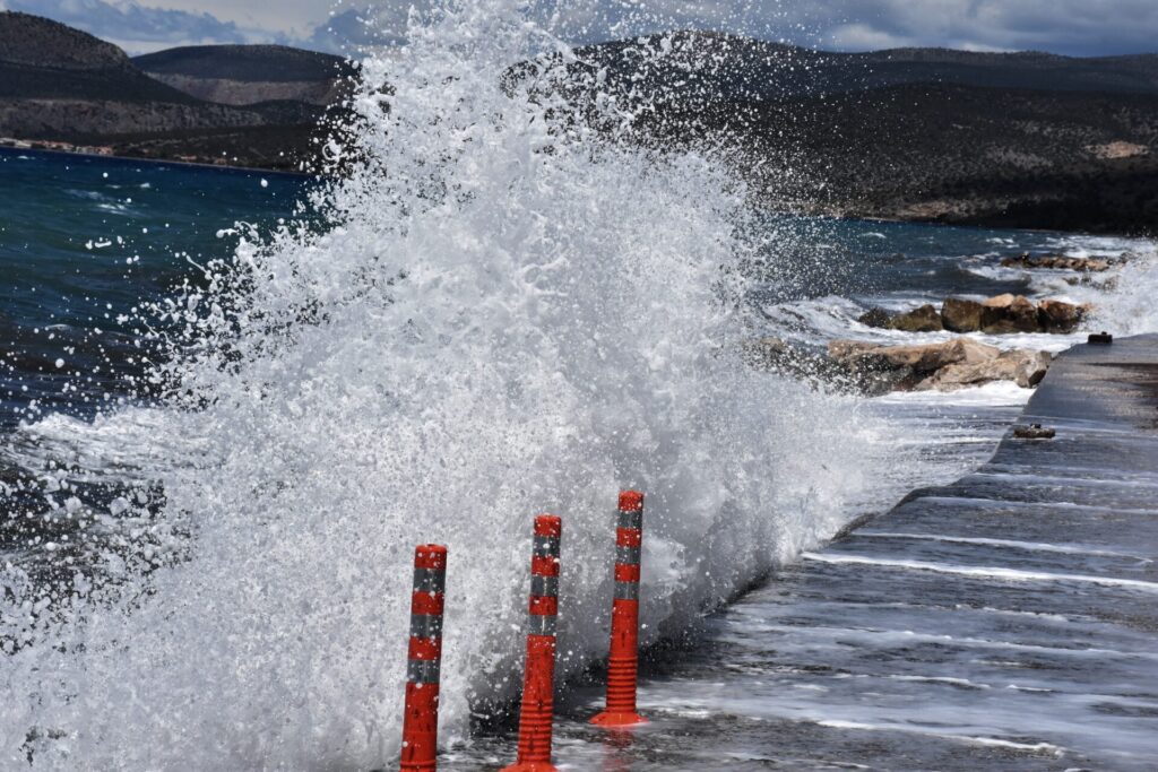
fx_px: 3185
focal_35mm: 99
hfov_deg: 20.6
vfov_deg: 13.8
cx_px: 579
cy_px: 386
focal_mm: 66
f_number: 13
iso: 1000
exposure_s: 1/2500
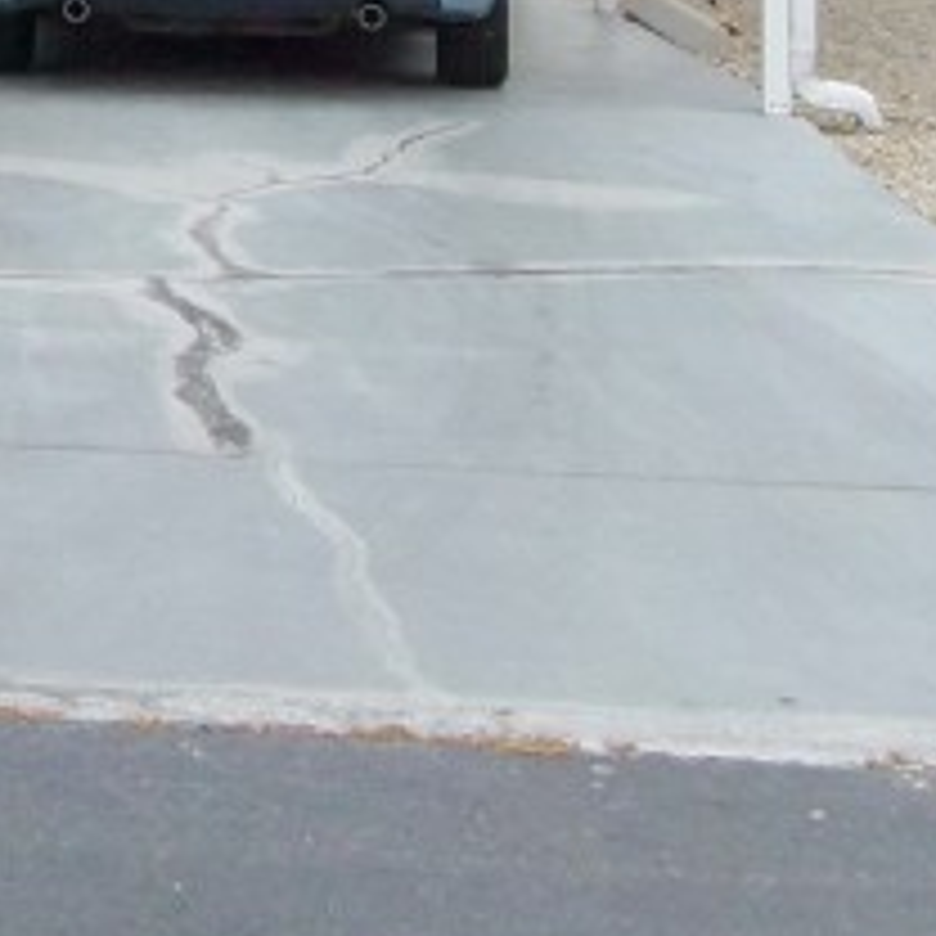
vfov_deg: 15.3
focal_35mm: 109
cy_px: -238
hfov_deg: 14.6
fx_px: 3334
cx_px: -585
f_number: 4
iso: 100
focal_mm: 4.5
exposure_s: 1/160
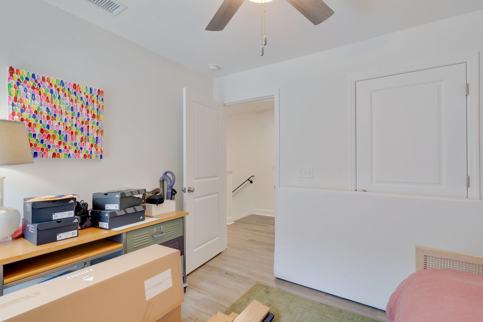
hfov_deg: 93.3
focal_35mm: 17
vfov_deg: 70.4
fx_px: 228
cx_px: 242
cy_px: 161
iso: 100
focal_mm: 17
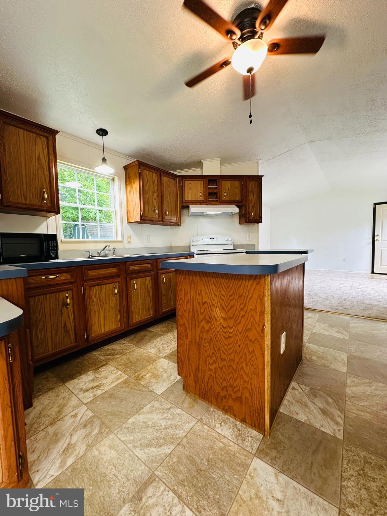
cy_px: 258
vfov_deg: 102.1
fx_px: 209
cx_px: 194
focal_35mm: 14
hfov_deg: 85.7
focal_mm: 2.22
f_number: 2.2
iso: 160
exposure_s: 1/60
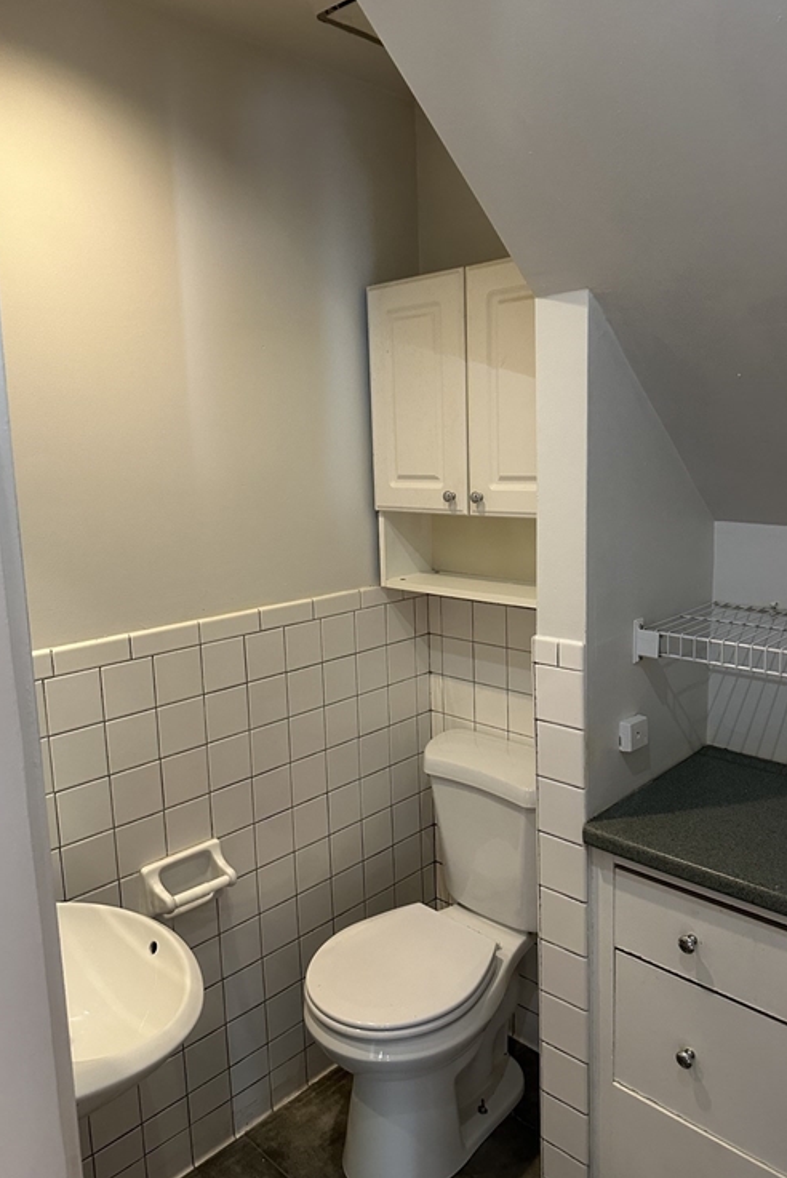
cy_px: 571
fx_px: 852
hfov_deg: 49.6
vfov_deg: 69.4
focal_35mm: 26
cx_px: 401
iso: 500
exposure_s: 1/60
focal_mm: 6.86
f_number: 1.78
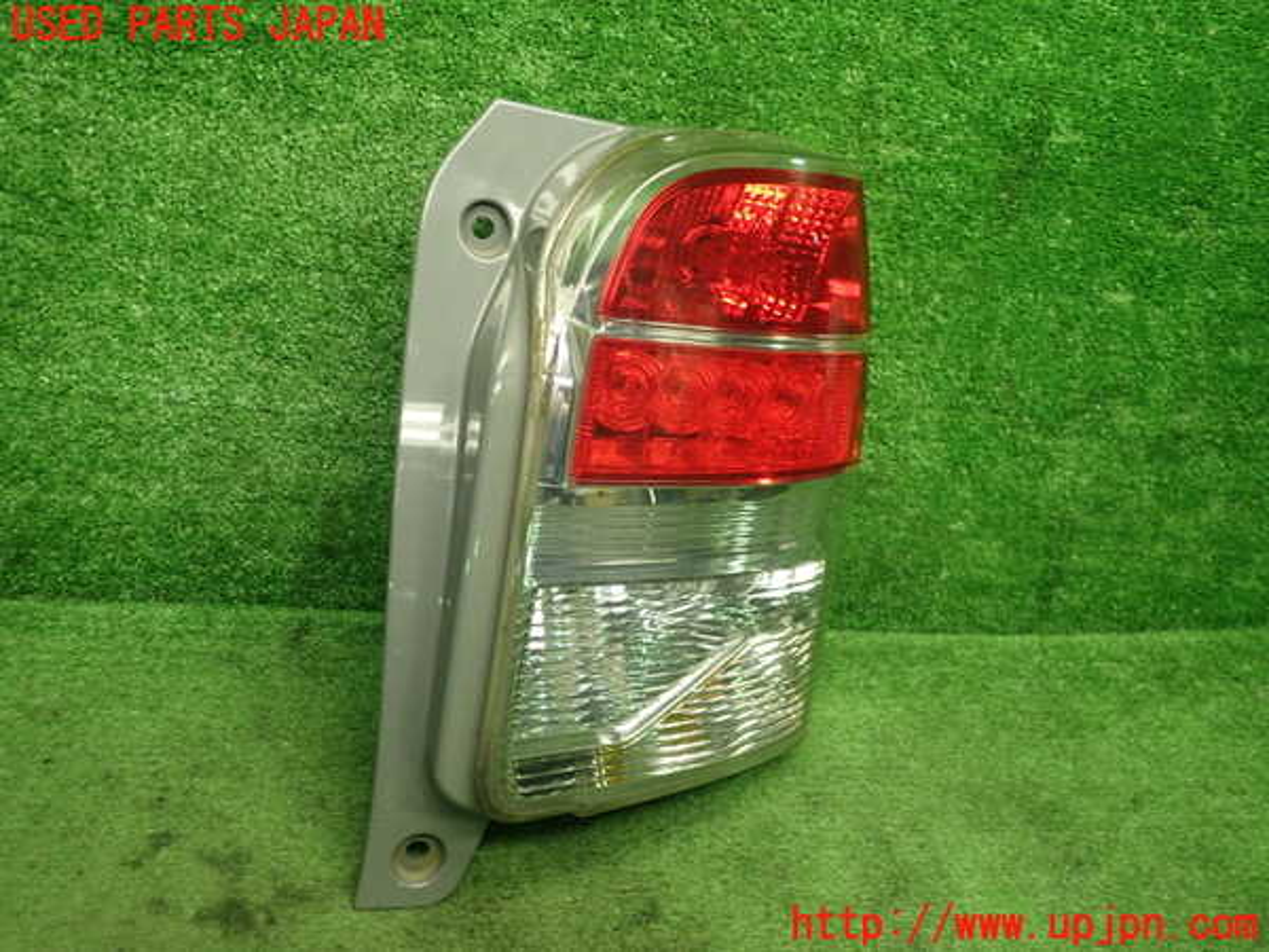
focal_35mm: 30
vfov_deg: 46.8
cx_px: 634
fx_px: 1100
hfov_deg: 60.0
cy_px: 476
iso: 200
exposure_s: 1/40
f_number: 2.3
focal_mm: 5.5
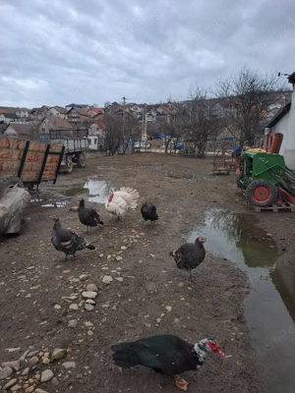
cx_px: 148
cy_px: 196
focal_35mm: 25
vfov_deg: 69.4
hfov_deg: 54.9
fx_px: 284
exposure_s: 1/33
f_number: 1.8
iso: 40
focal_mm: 4.65
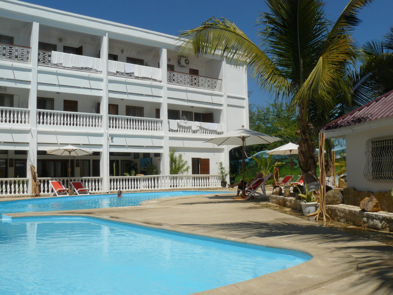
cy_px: 148
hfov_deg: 51.4
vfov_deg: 39.7
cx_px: 196
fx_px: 409
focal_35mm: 36
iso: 100
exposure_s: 1/500
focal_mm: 6
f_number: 8
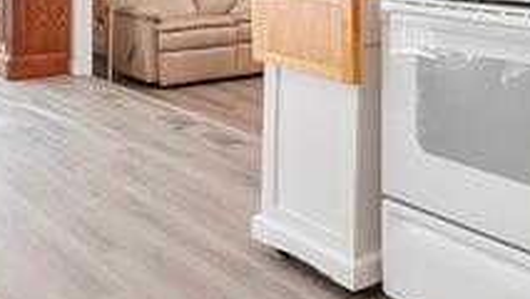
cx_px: 207
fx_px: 829
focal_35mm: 59
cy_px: -83
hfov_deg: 35.3
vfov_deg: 19.0
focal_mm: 10
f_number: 8
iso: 800
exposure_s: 1/50
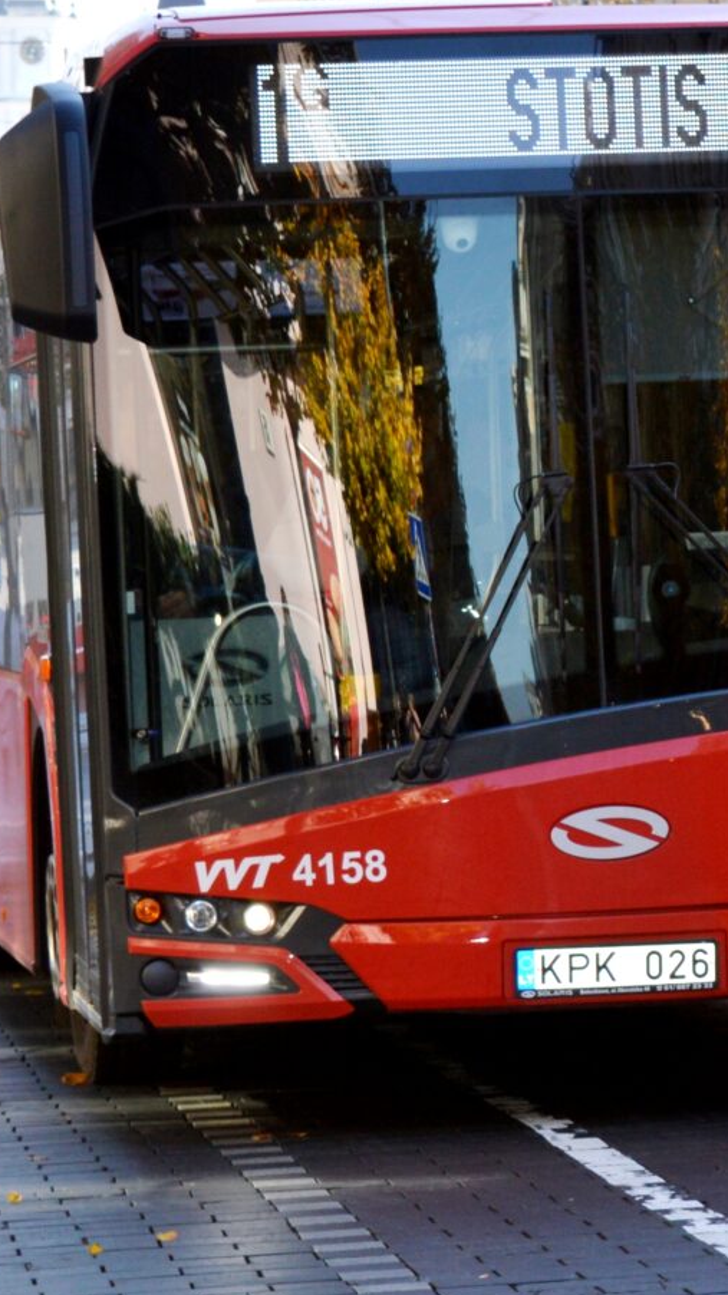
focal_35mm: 205
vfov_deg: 10.5
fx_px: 7039
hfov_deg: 5.8
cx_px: 1288
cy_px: 527
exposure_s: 1/200
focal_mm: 46
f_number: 8
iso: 200
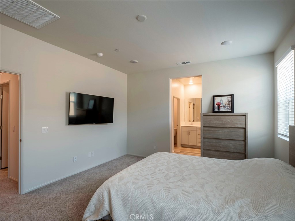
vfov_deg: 78.1
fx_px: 136
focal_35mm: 16
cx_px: 148
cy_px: 110
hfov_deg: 94.5
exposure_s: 1/13
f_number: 8
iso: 100
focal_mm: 8
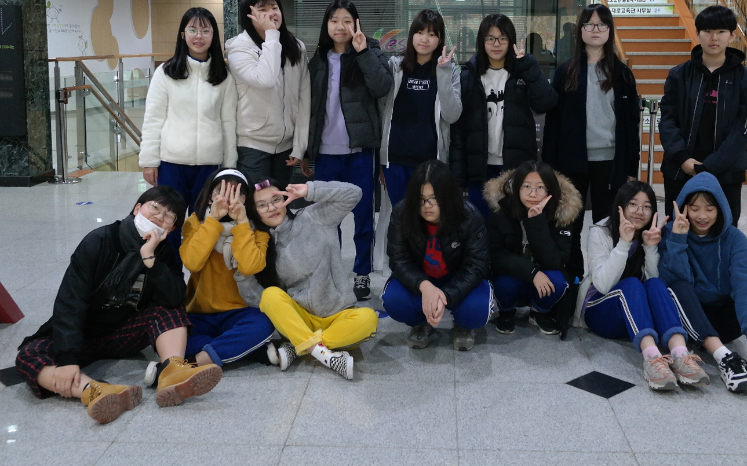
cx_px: 421
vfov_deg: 30.9
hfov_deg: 48.1
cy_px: 145
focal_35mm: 41
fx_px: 835
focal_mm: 20
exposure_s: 1/40
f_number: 3.5
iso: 1600
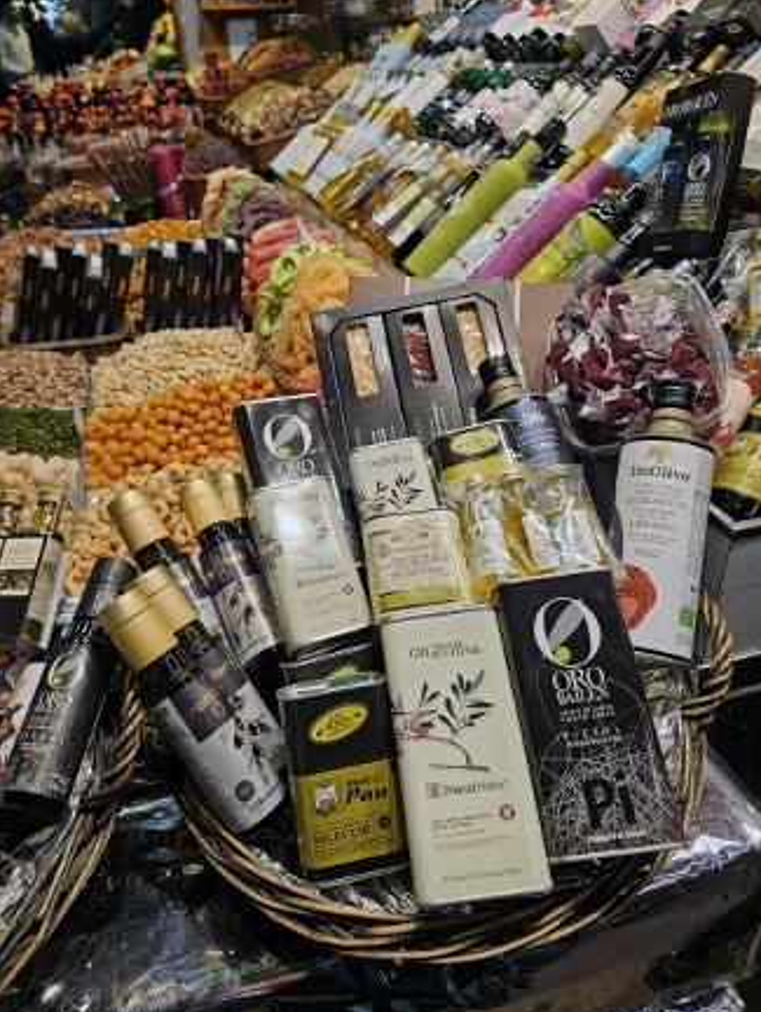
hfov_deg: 55.0
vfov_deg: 69.2
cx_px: 373
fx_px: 731
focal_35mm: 25
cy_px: 471
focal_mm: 5.4
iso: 25
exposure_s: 1/131
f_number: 1.8
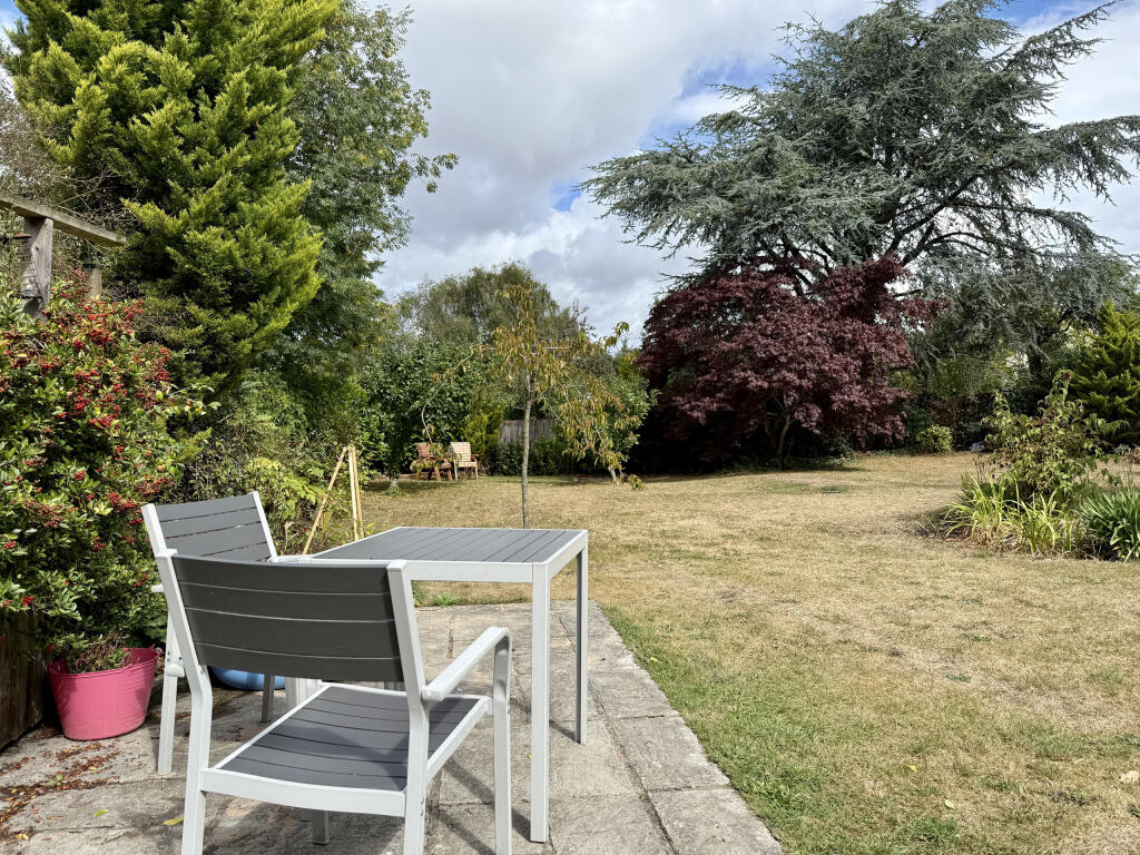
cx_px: 570
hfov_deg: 71.6
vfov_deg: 56.8
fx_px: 790
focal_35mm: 24
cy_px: 428
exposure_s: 1/2801
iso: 80
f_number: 1.78
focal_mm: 6.76
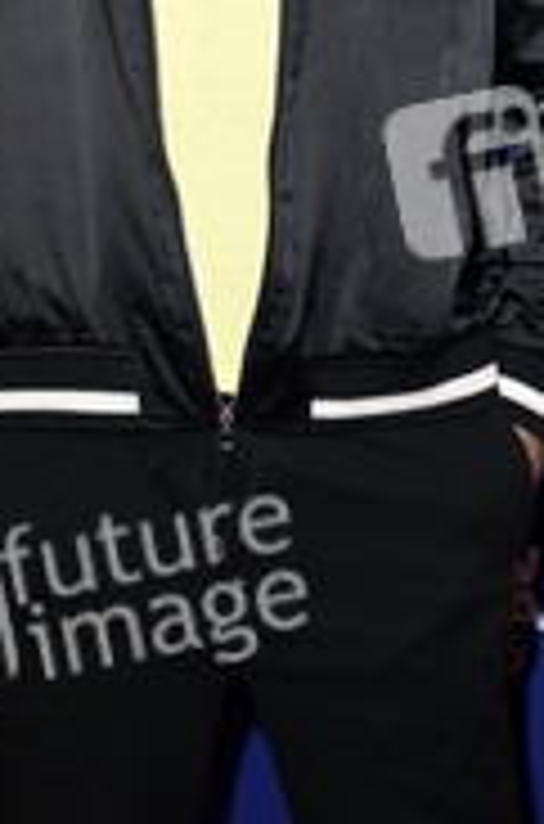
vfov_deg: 15.8
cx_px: 207
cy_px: -72
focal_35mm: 127
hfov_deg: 10.7
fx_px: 2895
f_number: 5.6
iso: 800
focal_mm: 58
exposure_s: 1/250
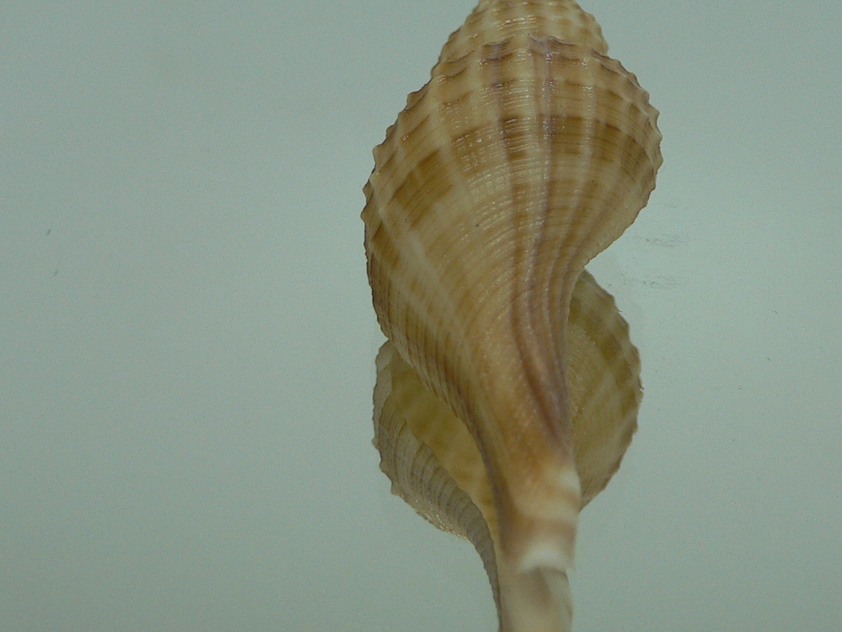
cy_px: 244
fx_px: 1338
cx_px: 507
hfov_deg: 34.8
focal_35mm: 55
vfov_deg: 26.5
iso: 100
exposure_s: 1/60
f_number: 2.8
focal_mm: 4.6
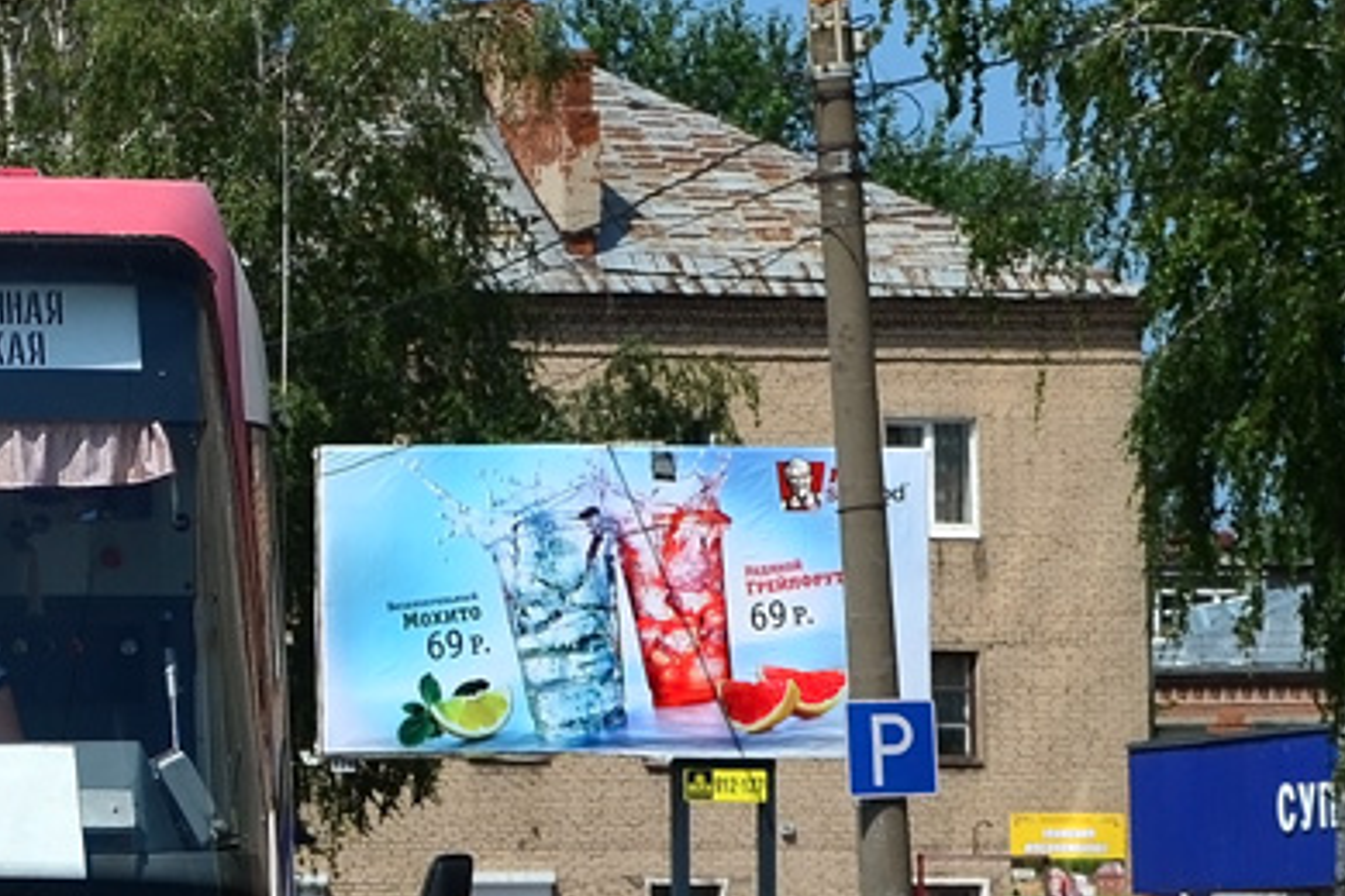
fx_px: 7247
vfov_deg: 7.1
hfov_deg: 10.3
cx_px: -514
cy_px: 400
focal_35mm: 194
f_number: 4.8
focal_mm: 42
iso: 125
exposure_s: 1/1500
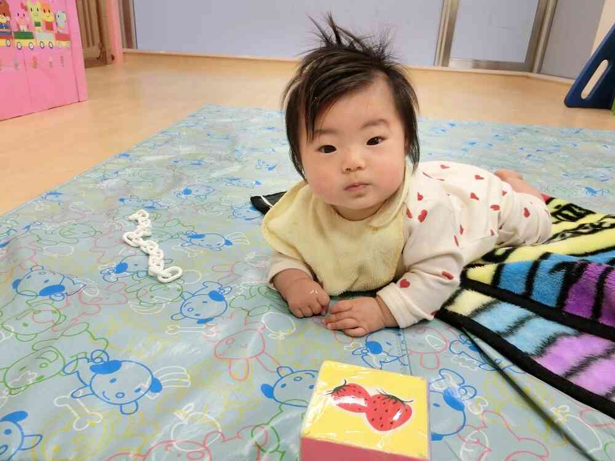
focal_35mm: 25
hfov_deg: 69.4
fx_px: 444
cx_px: 308
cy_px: 230
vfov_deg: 54.9
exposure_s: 1/125
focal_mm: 4.5
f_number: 3.5
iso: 250
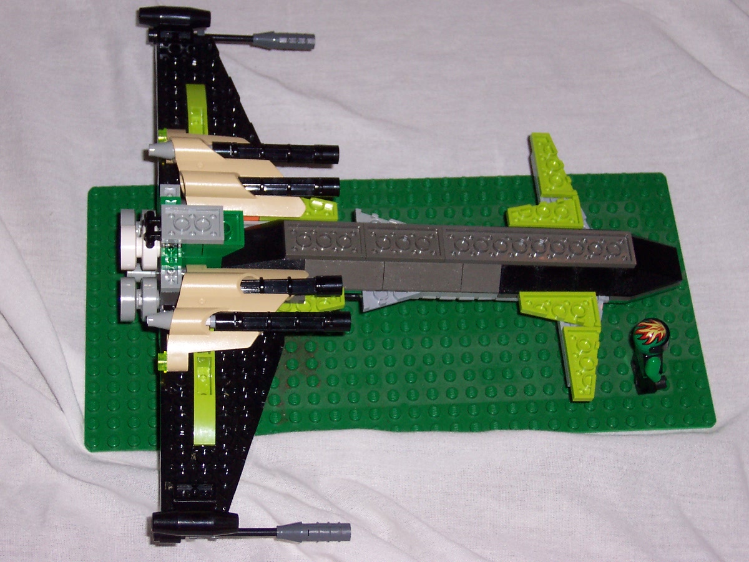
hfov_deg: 20.0
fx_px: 2120
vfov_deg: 15.1
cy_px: 281
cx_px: 374
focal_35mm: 98
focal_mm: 15.2
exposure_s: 1/90
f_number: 4
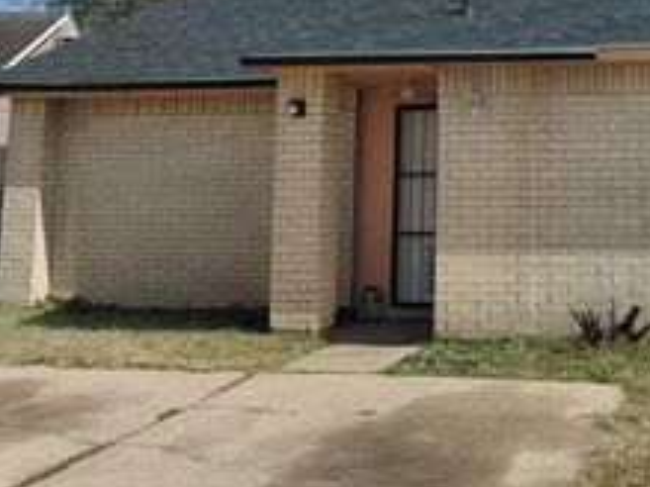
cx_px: 549
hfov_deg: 32.6
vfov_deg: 24.5
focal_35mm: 57
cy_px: 4
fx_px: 1070
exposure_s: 1/4439
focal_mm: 4.69
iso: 50
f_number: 1.8
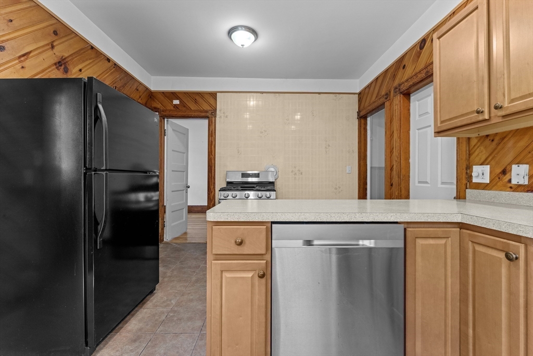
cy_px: 178
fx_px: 230
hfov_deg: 98.5
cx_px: 266
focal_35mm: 16
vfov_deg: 75.5
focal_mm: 15.5
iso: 1250
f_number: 11
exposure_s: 1/3
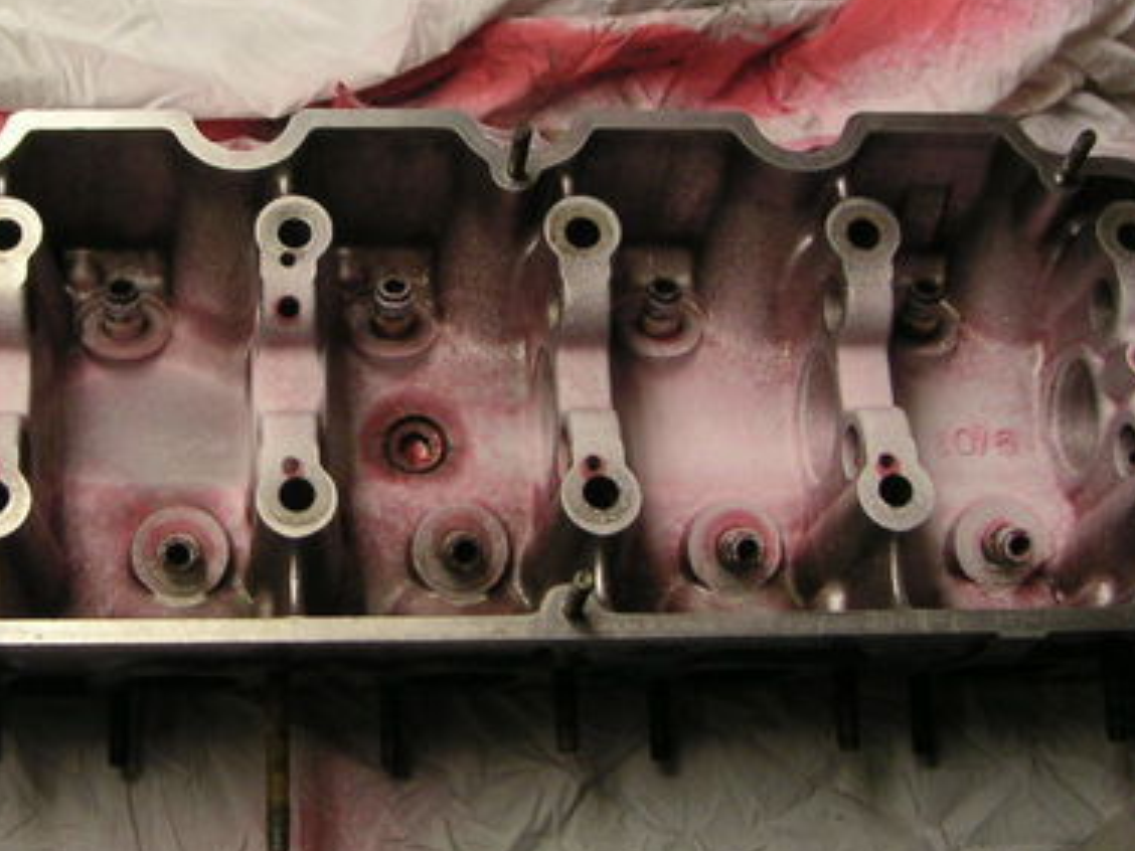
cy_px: 386
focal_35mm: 63
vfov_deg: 23.3
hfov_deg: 30.3
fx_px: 2066
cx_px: 308
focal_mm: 5.7
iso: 80
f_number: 2.8
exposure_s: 1/45
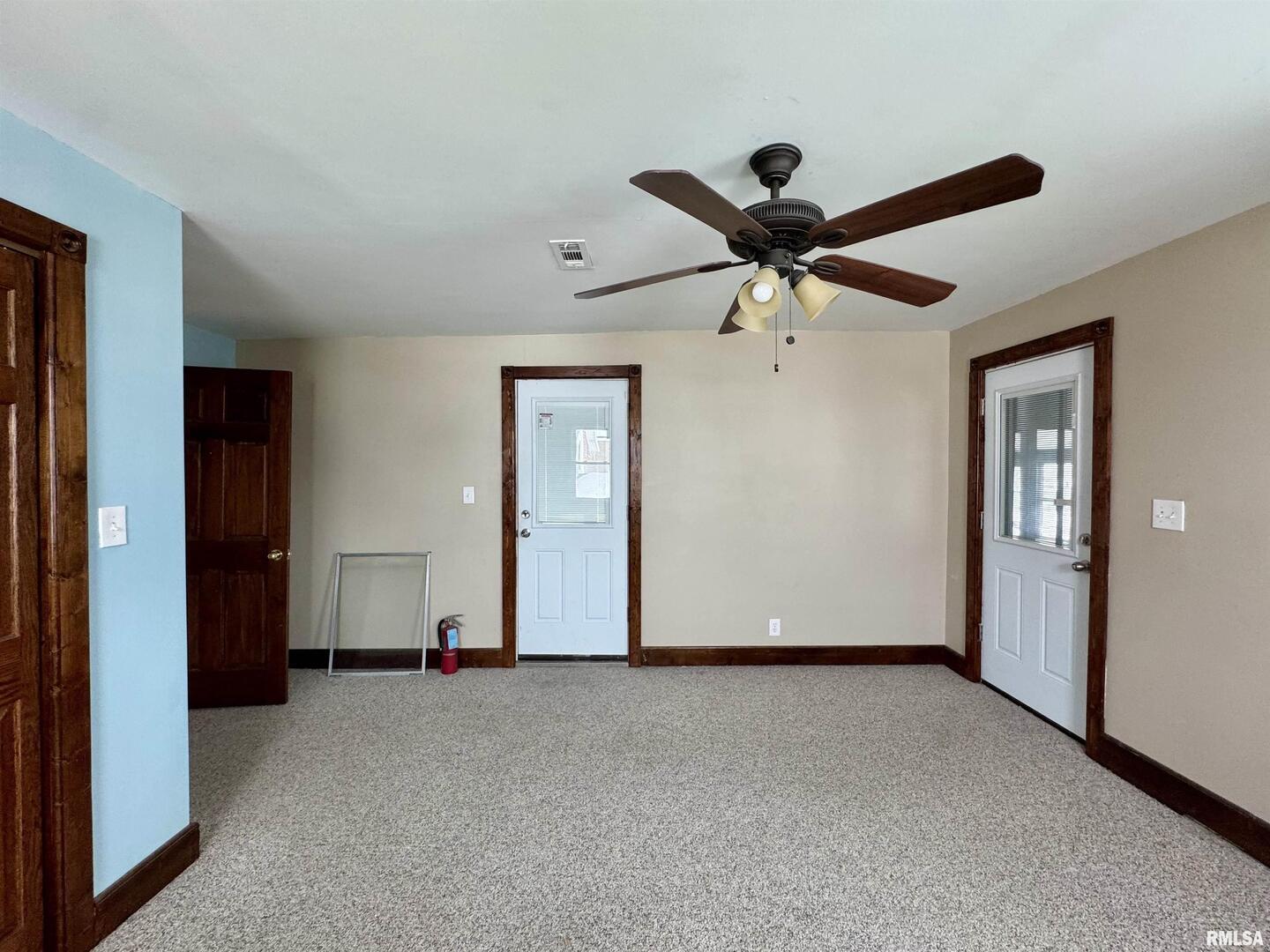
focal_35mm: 14
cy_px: 476
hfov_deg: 102.1
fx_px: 514
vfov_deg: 85.7
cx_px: 635
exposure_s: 1/99
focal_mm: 2.22
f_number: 2.2
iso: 160
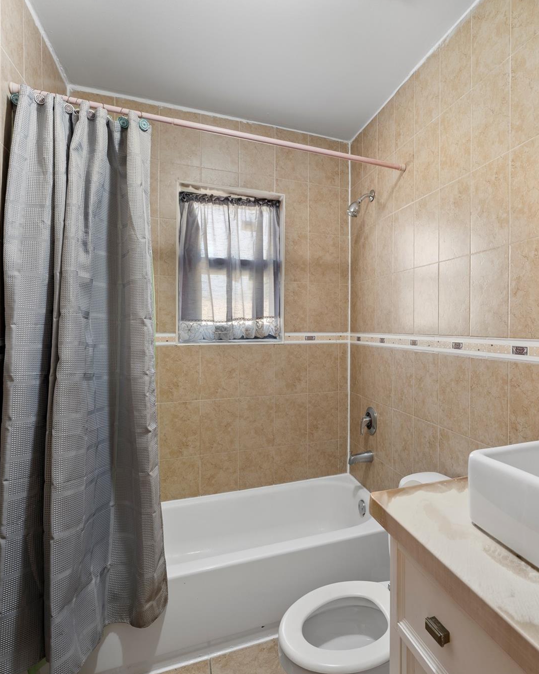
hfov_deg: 66.0
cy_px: 336
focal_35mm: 20
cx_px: 366
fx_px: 399
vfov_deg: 80.4
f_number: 8
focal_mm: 14
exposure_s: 3.2
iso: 320
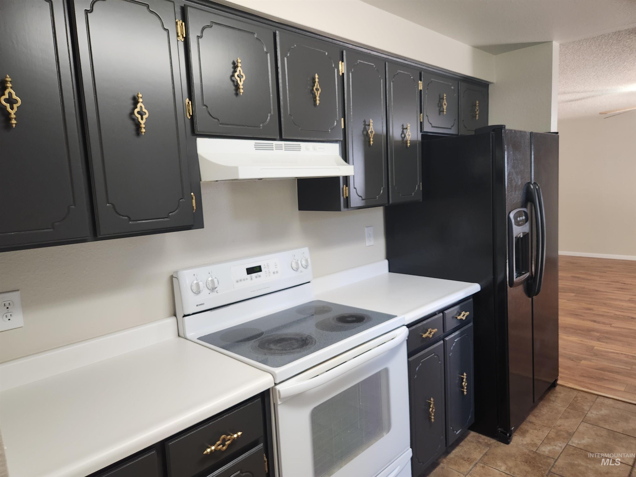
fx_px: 423
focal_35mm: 23
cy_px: 238
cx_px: 318
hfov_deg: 73.9
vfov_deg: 58.9
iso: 320
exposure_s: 1/120
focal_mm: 5.4
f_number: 1.8
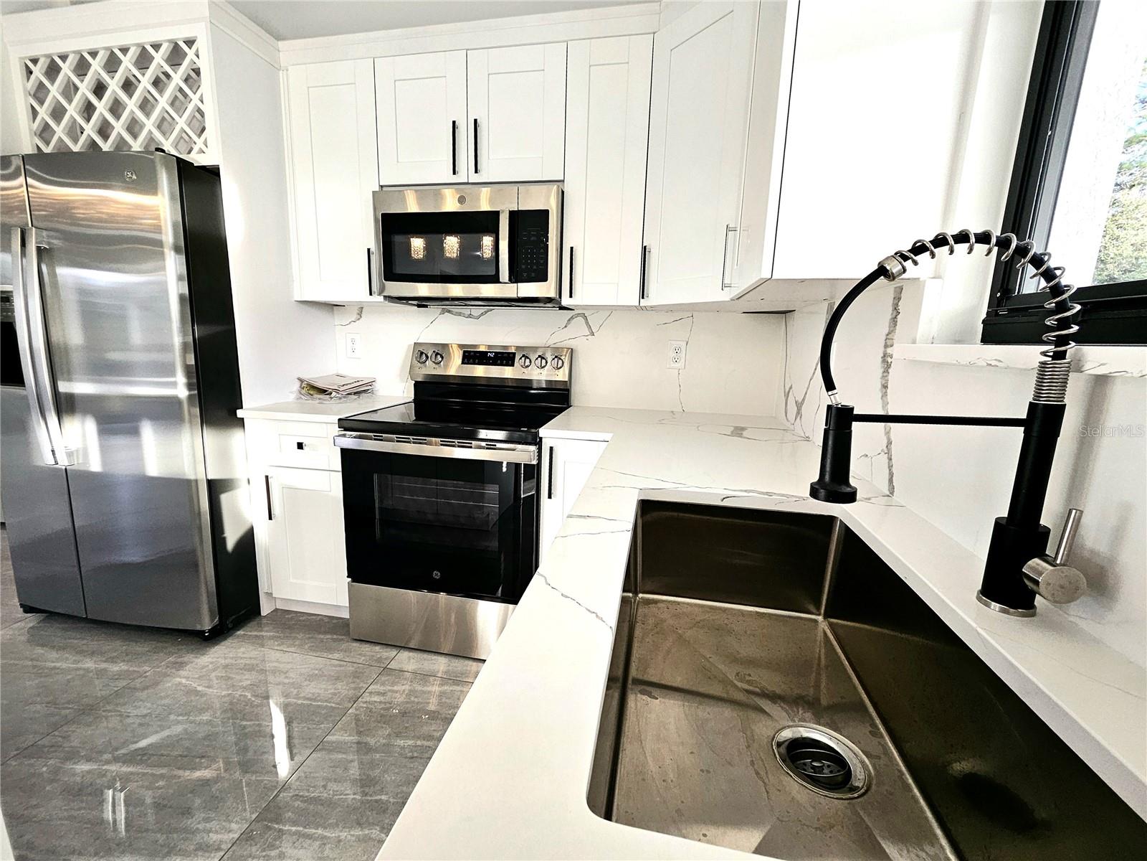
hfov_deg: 106.2
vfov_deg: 89.9
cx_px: 574
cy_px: 430
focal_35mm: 13
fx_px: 431
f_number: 2.2
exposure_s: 1/60.2
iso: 50
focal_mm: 1.74
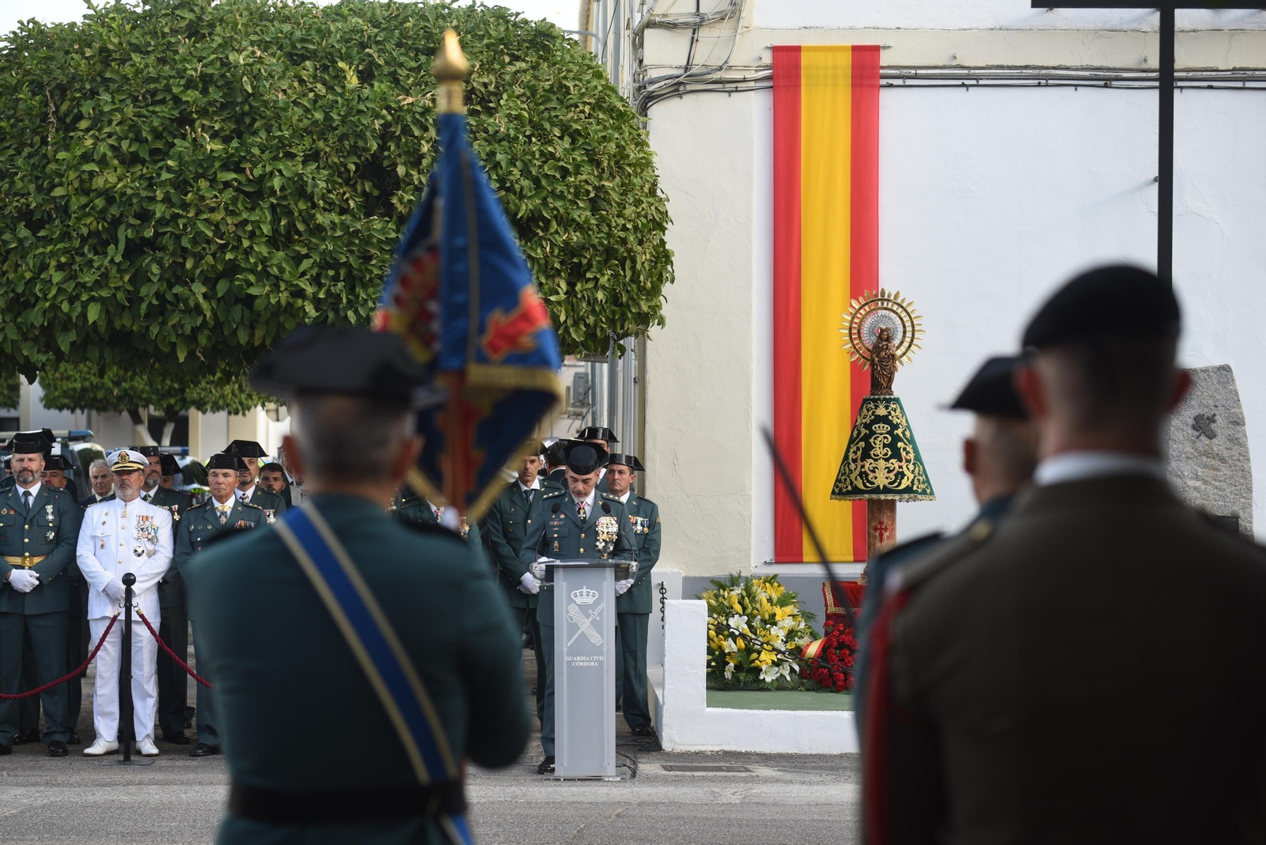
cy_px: 422
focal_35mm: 102
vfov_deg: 13.4
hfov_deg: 20.0
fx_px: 3588
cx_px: 633
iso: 110
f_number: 4
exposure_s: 1/160
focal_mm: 102
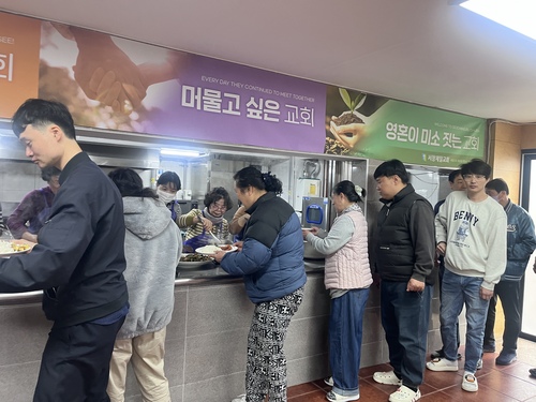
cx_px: 268
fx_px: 403
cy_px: 201
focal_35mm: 26
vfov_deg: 53.1
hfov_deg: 67.3
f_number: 1.6
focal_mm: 5.1
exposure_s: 1/60
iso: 200
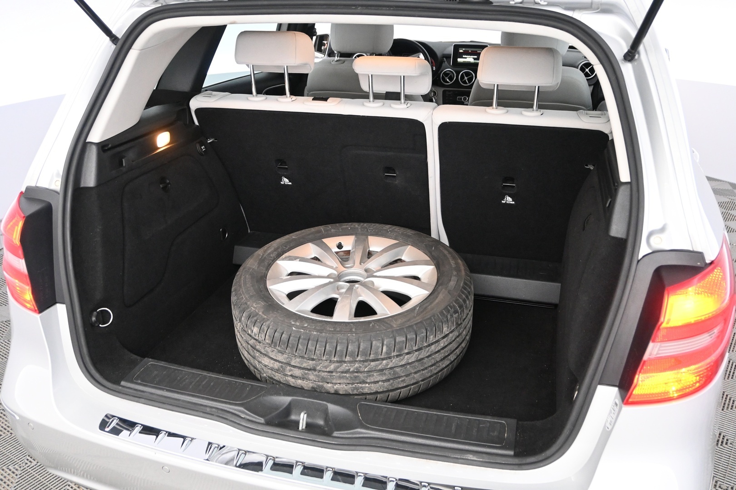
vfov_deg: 41.7
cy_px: 245
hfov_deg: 59.5
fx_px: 644
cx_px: 368
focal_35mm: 32
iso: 3200
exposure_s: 1/60
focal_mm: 21
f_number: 4
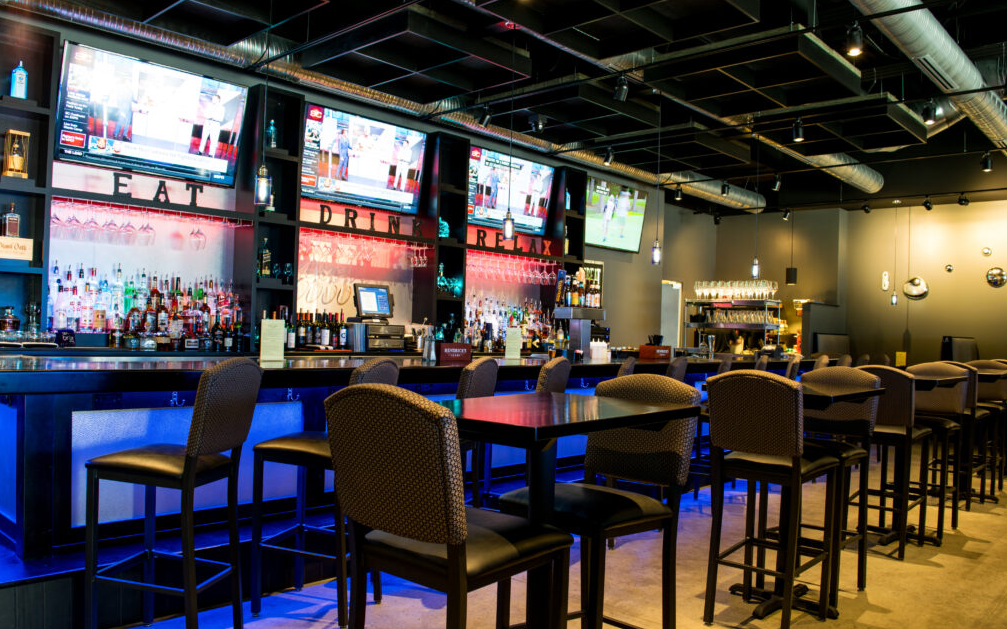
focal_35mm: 28
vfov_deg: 44.5
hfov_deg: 66.5
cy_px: 340
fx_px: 768
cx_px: 508
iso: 100
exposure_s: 1/2
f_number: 6.3
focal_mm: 18
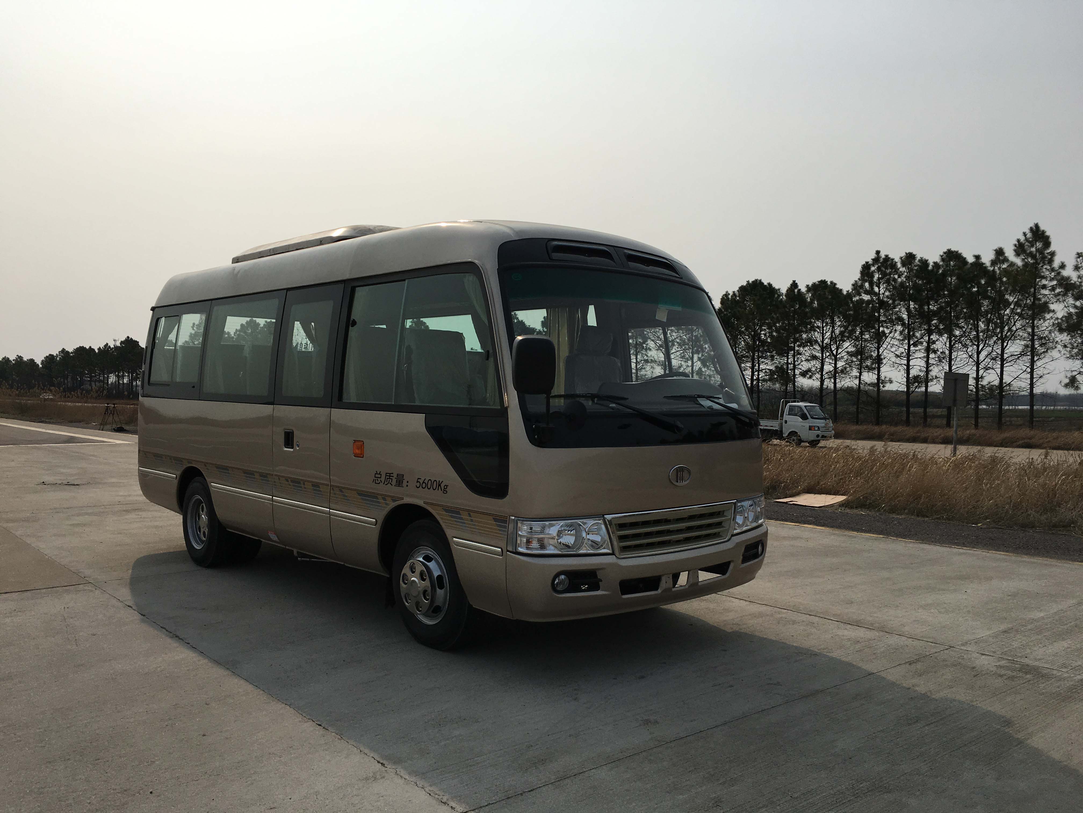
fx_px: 907
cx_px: 542
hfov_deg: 61.7
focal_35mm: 29
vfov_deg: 48.2
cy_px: 406
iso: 25
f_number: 2.2
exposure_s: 1/4525
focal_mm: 4.15
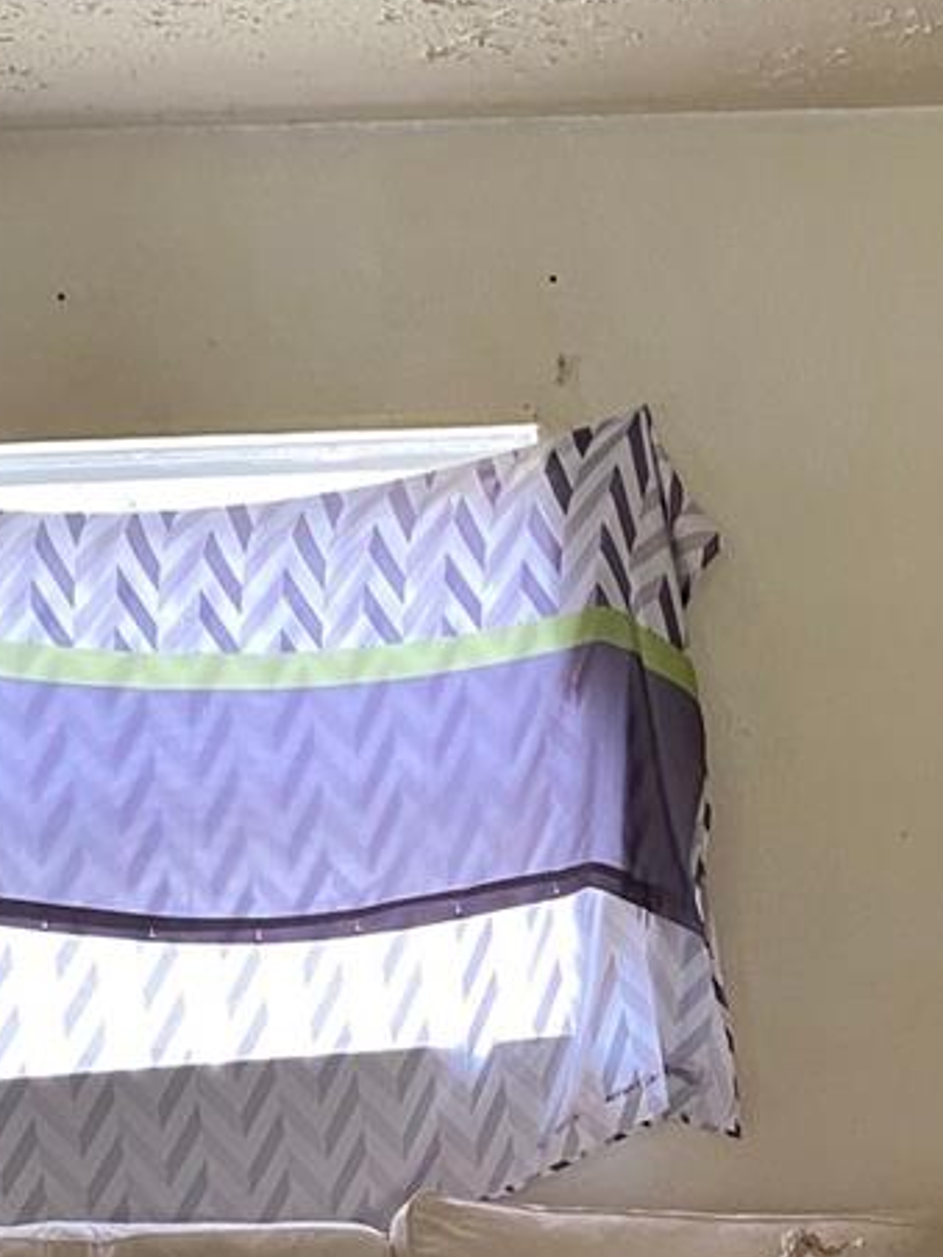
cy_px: 1226
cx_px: 720
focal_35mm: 69
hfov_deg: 21.1
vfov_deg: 26.8
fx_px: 2506
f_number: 1.8
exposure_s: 1/60
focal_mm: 4.25
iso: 320
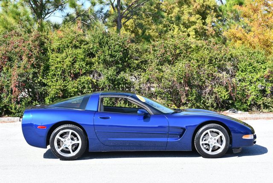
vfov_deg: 17.1
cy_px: 92
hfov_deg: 25.3
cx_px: 136
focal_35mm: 80
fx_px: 607
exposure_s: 1/250
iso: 200
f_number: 8
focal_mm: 40
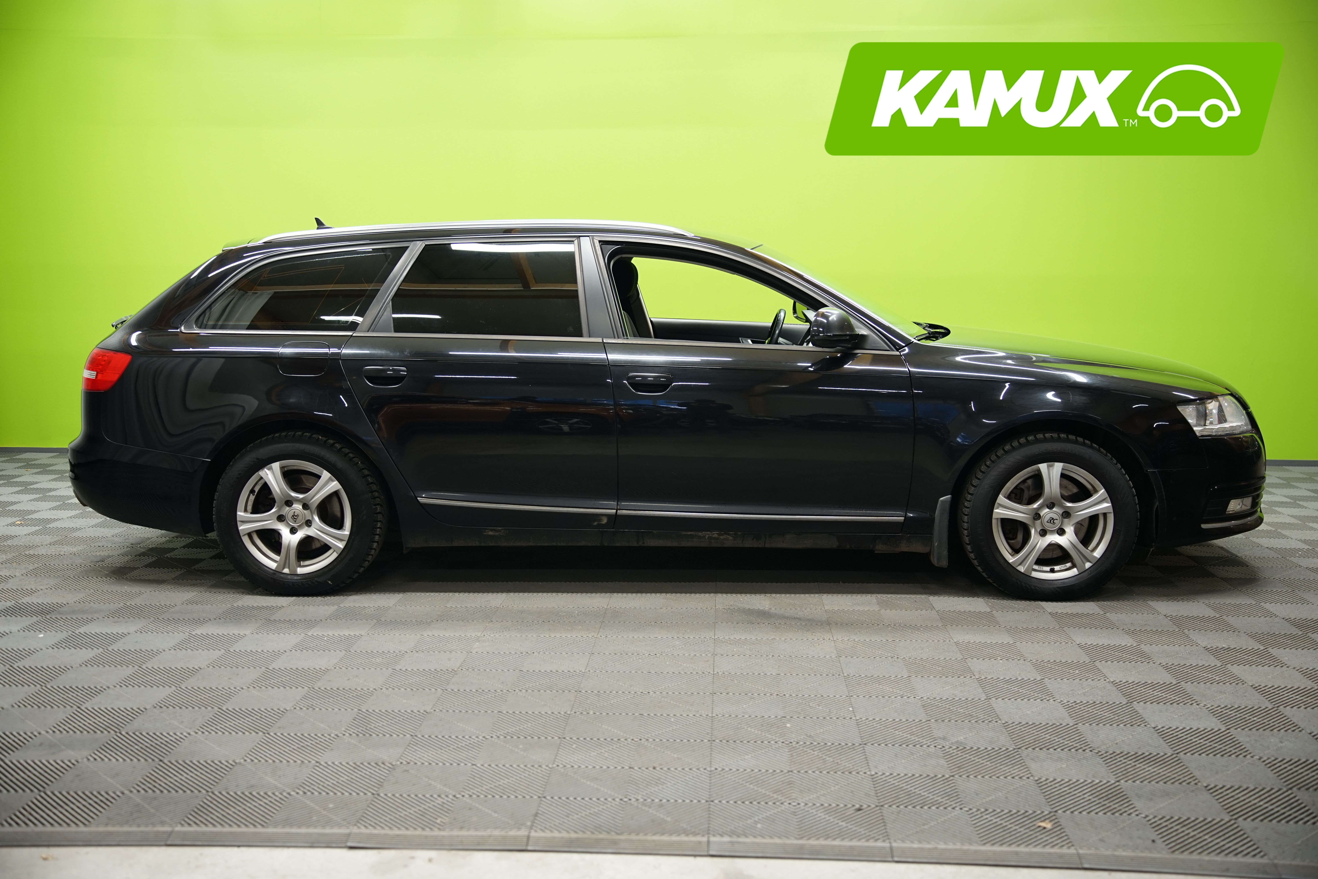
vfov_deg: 35.9
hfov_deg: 51.9
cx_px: 659
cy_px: 440
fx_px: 1355
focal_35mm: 37
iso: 500
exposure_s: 1/30
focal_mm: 37
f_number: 2.8
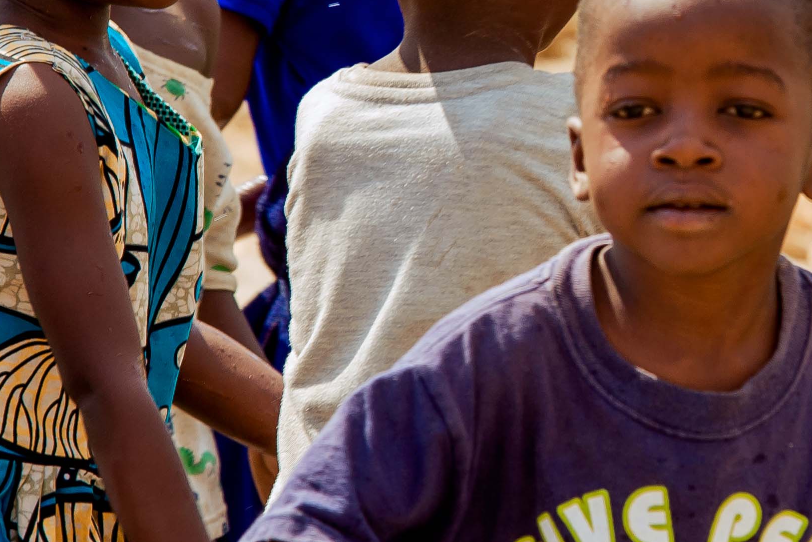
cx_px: 905
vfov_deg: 1.6
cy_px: 137
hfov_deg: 2.4
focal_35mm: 851
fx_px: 19199
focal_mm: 230
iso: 125
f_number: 9
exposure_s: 1/200
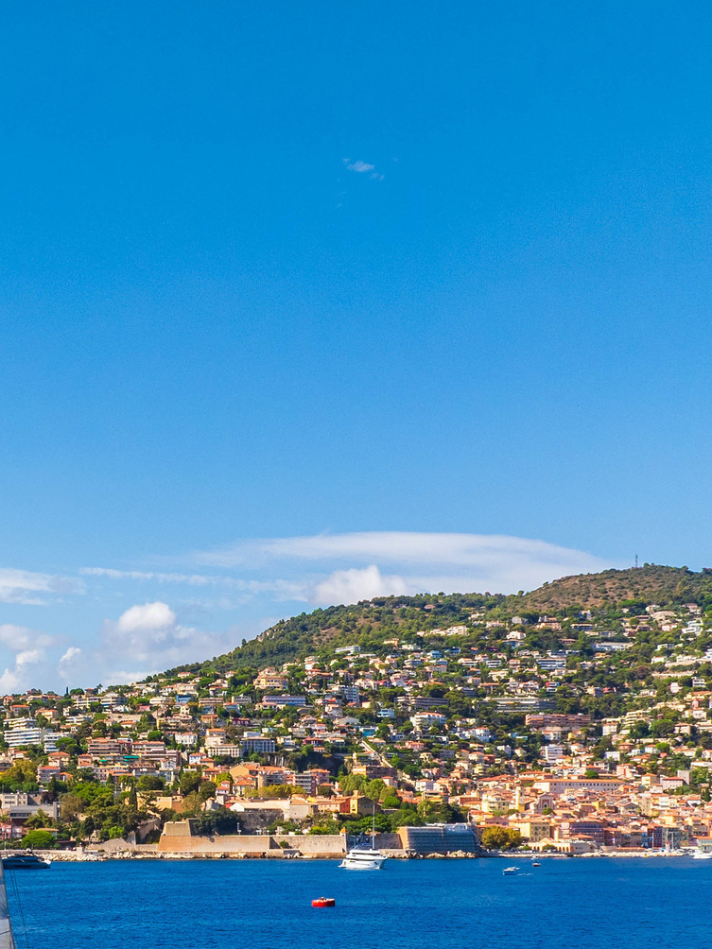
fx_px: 1399
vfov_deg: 35.6
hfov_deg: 26.8
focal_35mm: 51
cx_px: -22
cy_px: 828
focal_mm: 12.3
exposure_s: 1/240
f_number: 9
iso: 100
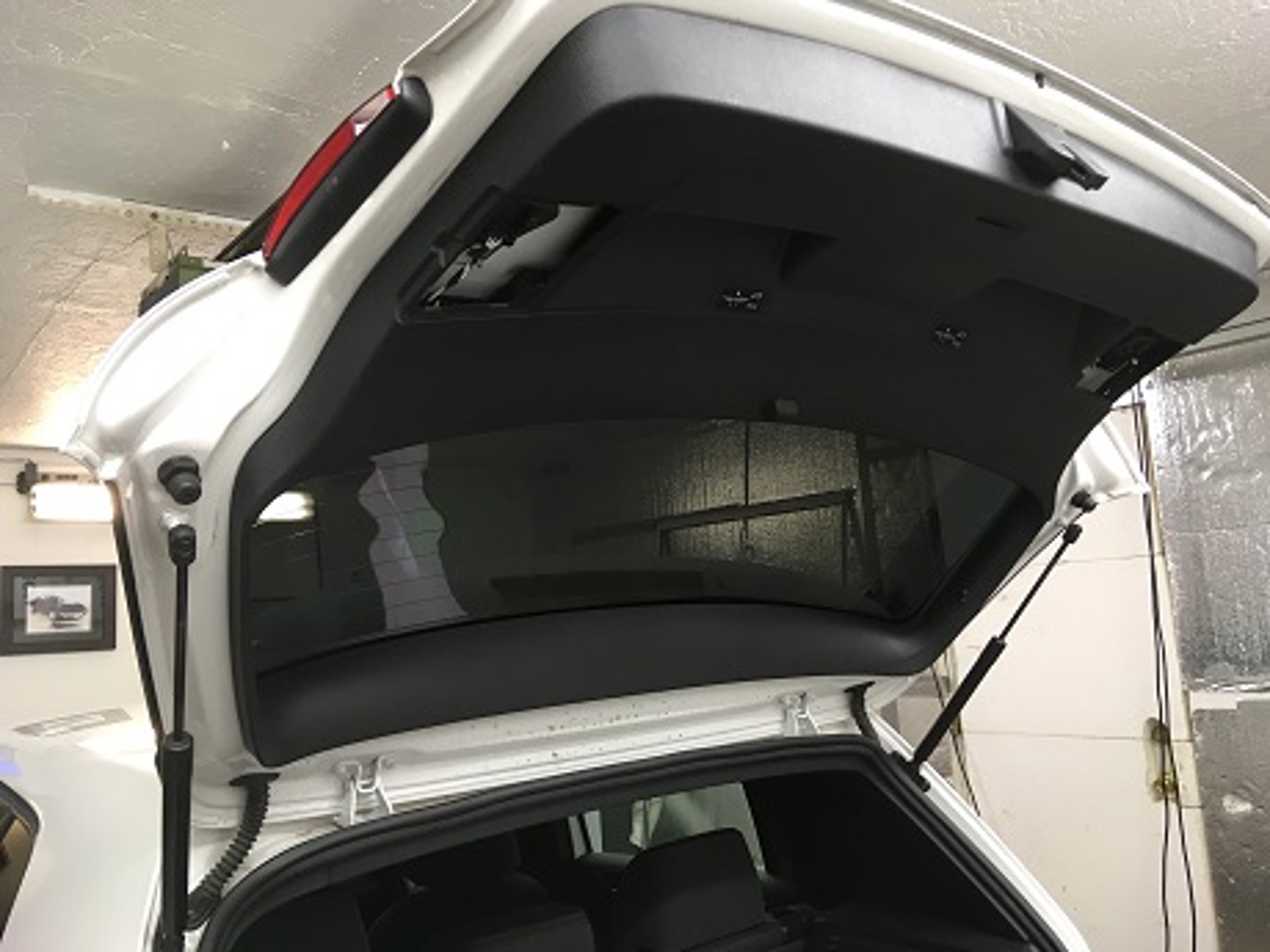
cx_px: 635
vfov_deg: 48.2
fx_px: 1064
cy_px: 476
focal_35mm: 29
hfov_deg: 61.7
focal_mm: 4.15
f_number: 2.2
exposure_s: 1/30
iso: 64
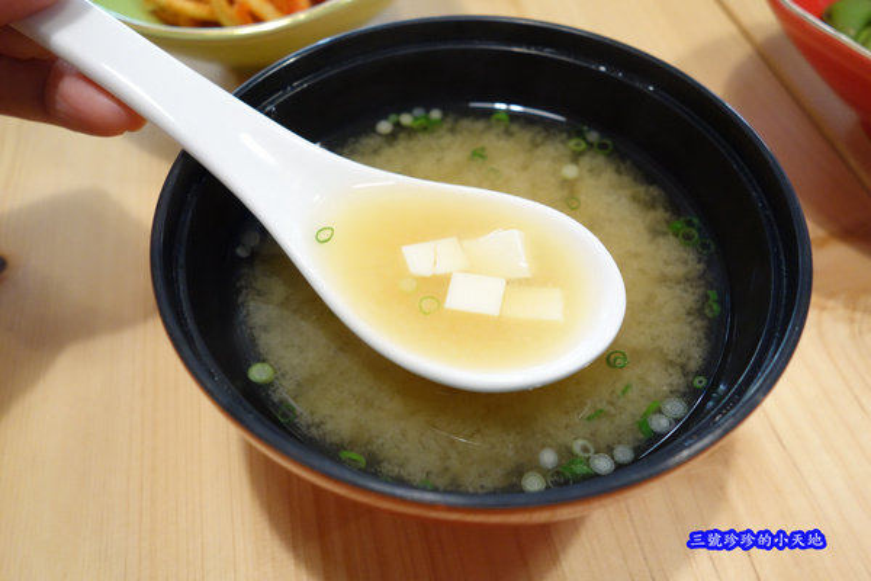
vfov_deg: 46.4
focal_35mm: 28
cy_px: 290
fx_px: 677
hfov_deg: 65.5
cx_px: 436
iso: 800
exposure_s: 1/40
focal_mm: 10.4
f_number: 3.5
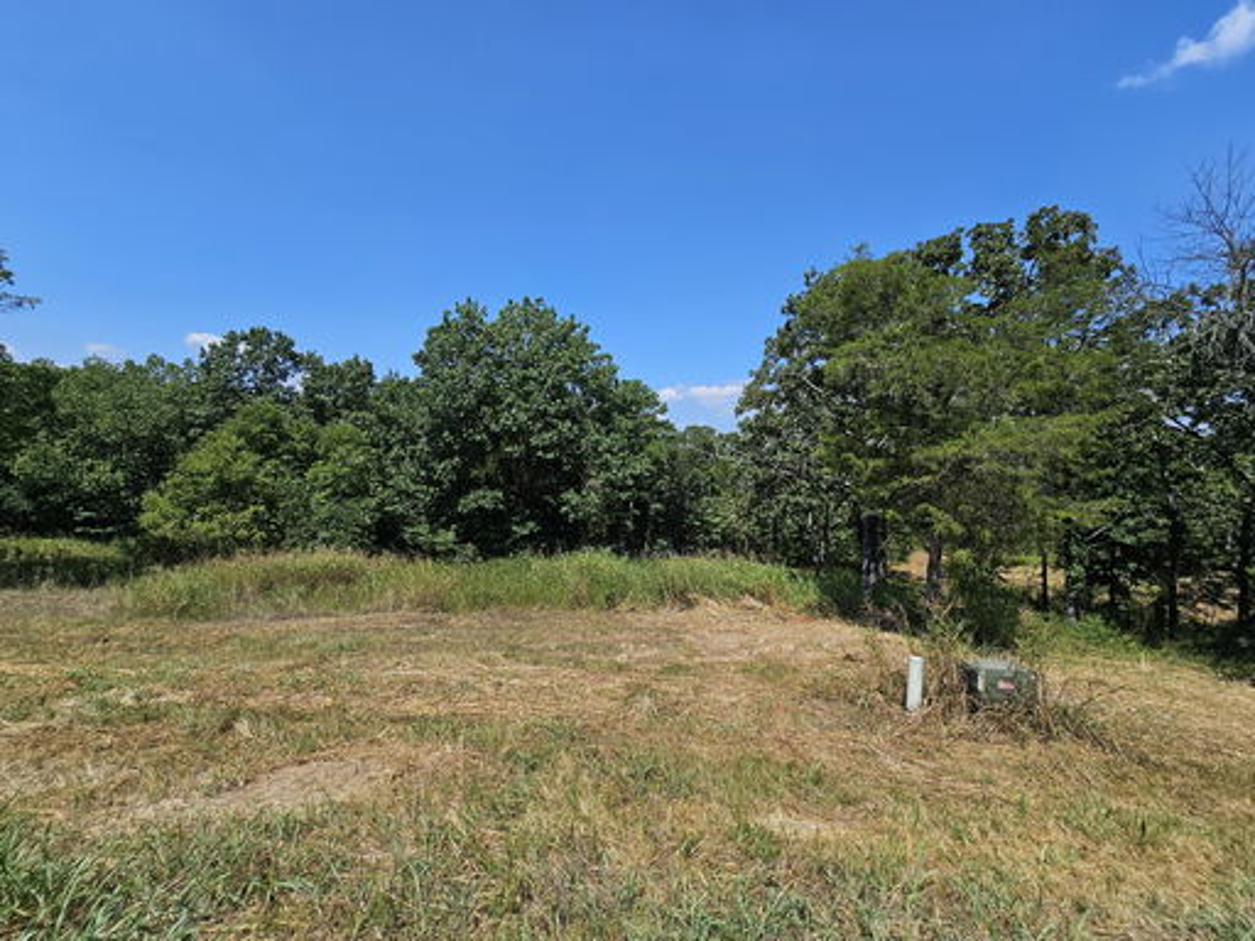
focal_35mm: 13
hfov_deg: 106.2
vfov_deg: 89.9
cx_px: 628
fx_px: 471
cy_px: 470
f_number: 2.2
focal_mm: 2.2
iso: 50
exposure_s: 1/2321
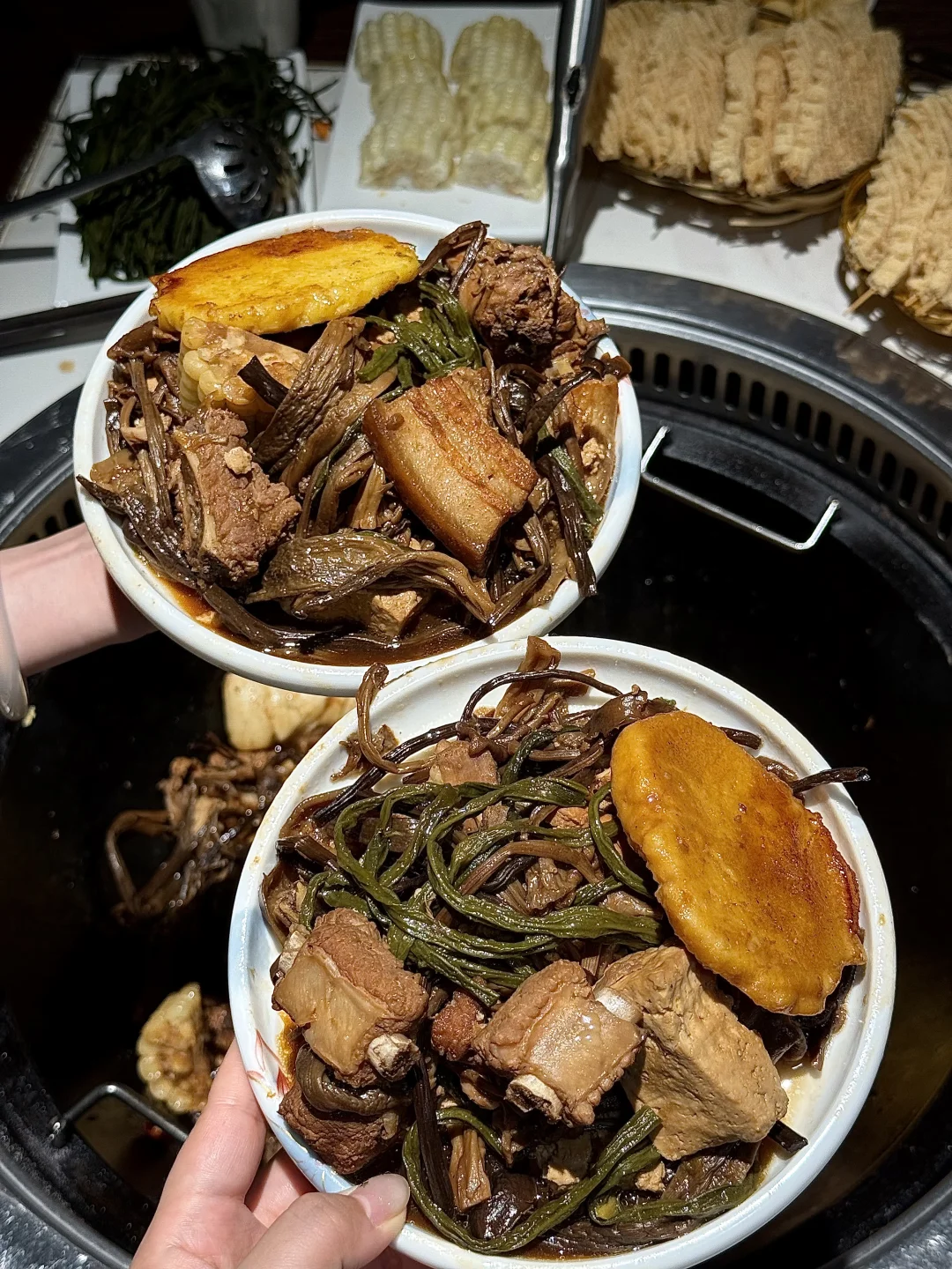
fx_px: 1760
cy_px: 634
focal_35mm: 48
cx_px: 476
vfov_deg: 39.7
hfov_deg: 30.3
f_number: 1.78
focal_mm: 6.76
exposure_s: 1/178
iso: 50
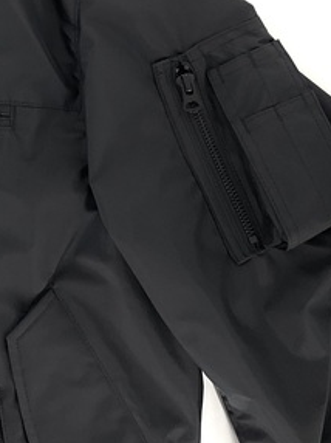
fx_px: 830
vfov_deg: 28.9
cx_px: -9
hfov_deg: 21.7
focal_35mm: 65
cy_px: 65
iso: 16
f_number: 1.8
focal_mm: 3
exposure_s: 1/128
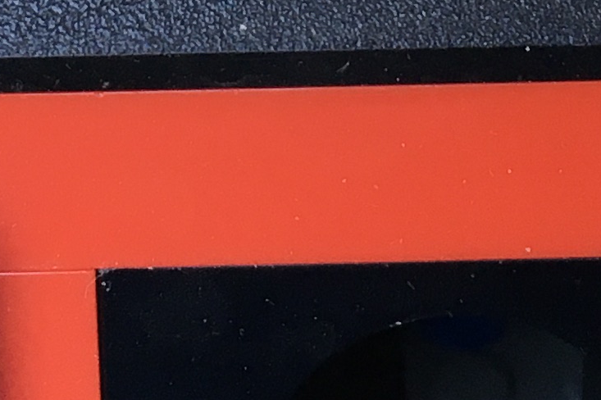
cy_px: -589
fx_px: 2770
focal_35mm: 166
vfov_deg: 7.6
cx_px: 289
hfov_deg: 12.4
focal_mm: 4.15
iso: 25
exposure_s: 1/33
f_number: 2.2
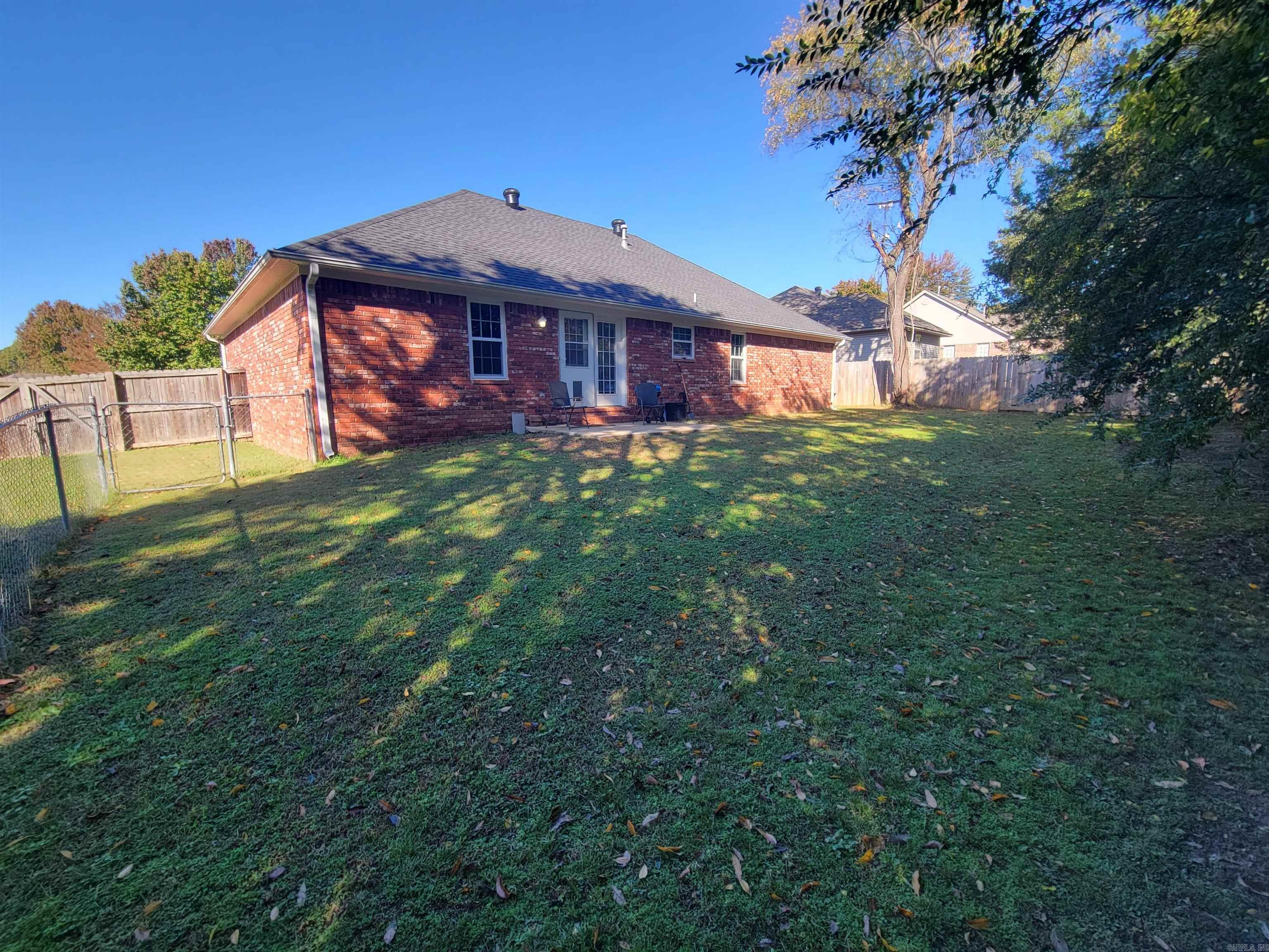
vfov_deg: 89.9
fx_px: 477
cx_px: 634
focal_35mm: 13
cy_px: 476
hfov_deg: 106.2
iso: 50
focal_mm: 2.2
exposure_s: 1/275
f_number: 2.2
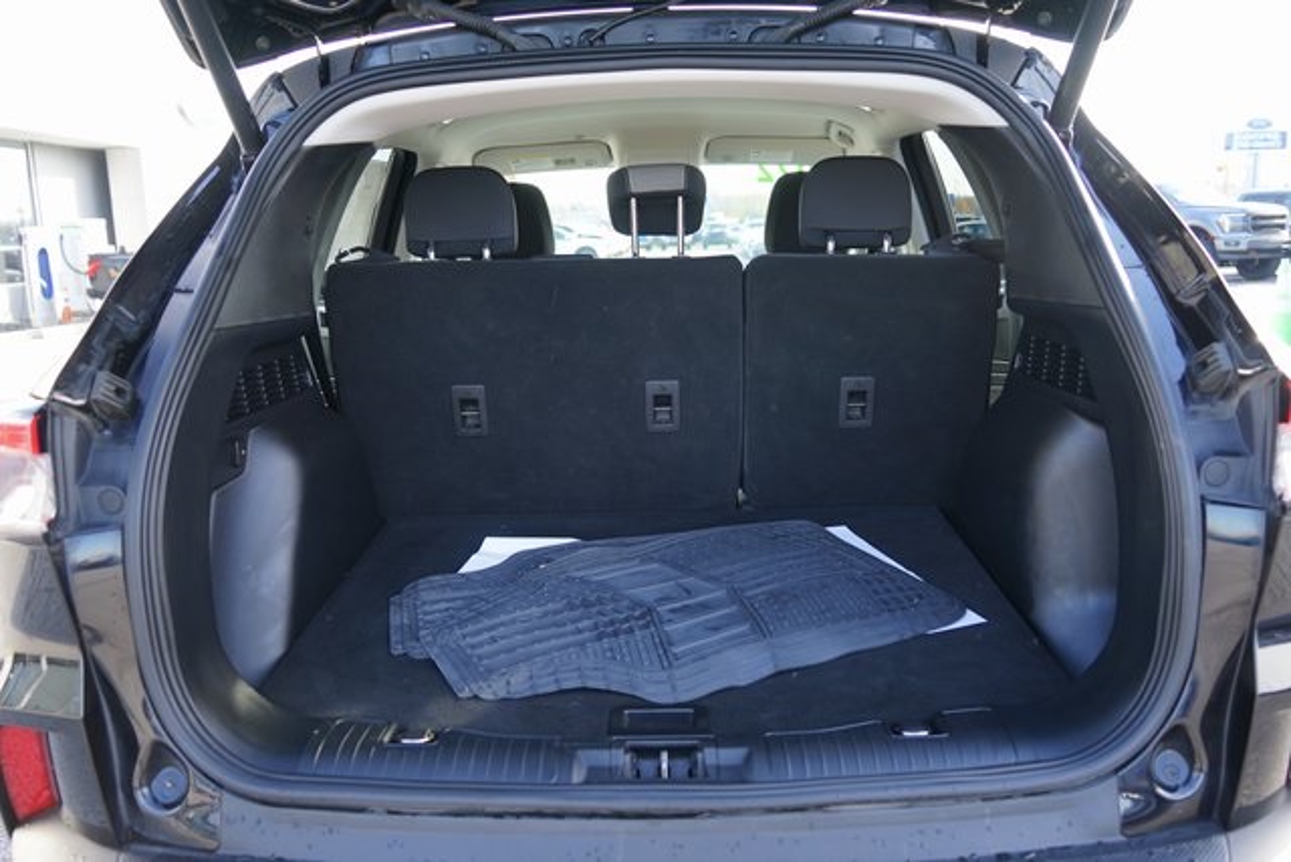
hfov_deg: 63.6
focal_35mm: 29
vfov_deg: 45.0
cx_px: 646
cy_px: 431
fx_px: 1040
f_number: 4
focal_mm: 29
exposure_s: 1/60
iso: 160
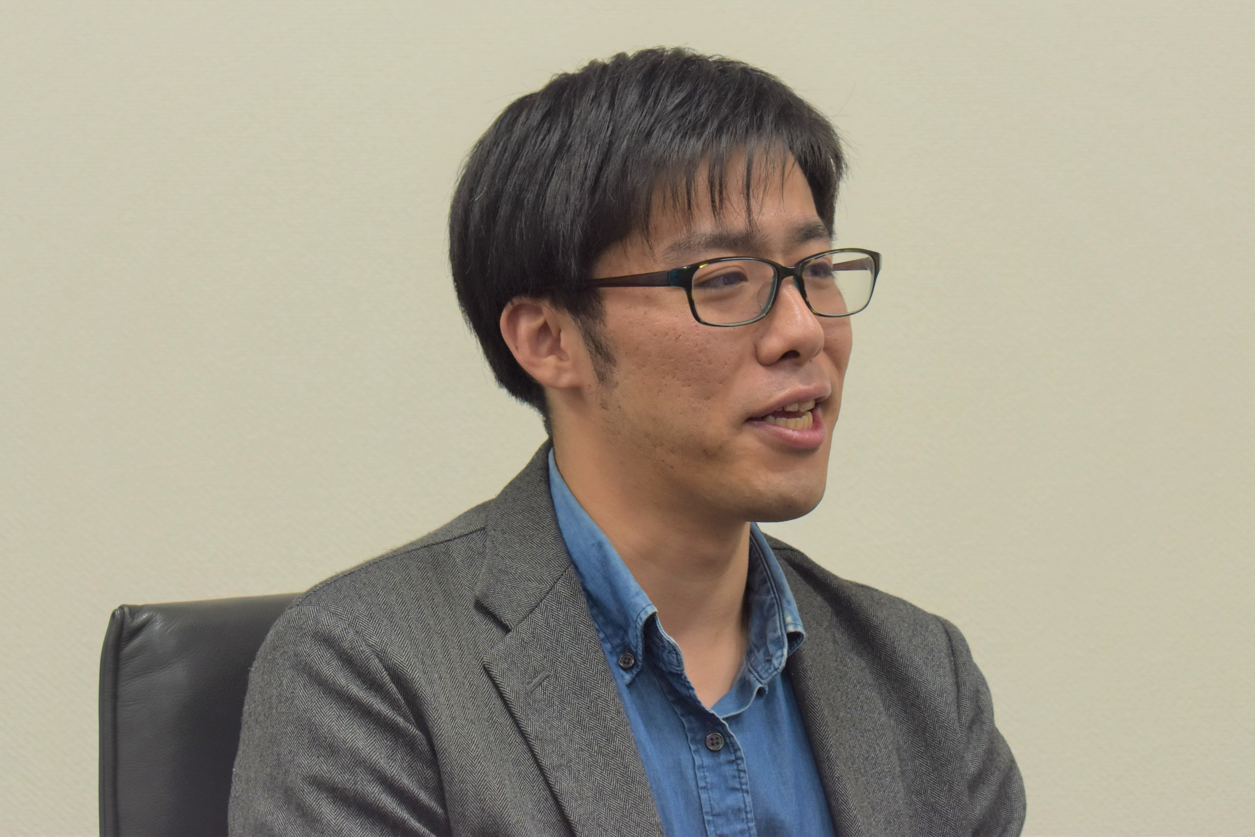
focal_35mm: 82
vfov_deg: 16.6
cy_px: 418
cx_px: 628
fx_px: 2876
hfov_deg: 24.6
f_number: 5.6
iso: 400
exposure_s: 1/60
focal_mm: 55
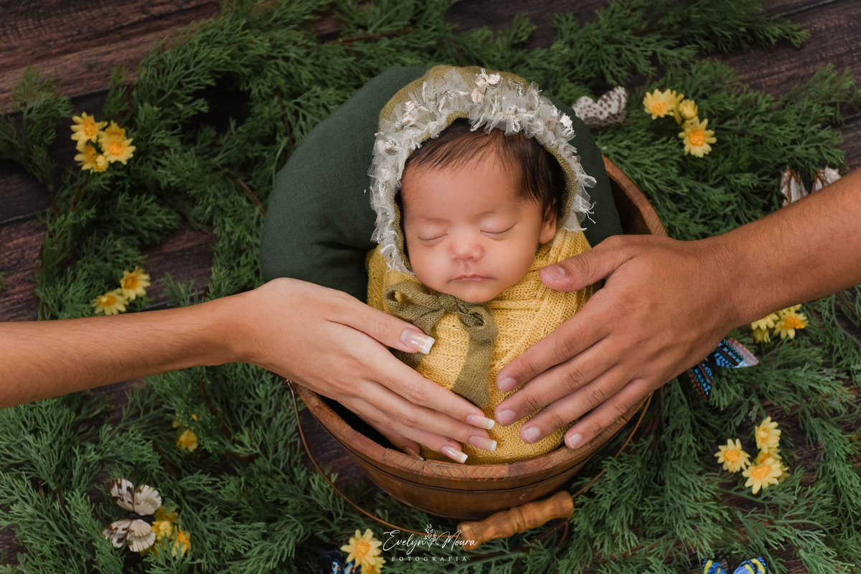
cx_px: 430
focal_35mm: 72
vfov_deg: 18.9
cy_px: 287
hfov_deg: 28.1
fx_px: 1722
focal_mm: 48
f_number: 4.5
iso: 1250
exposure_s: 1/250
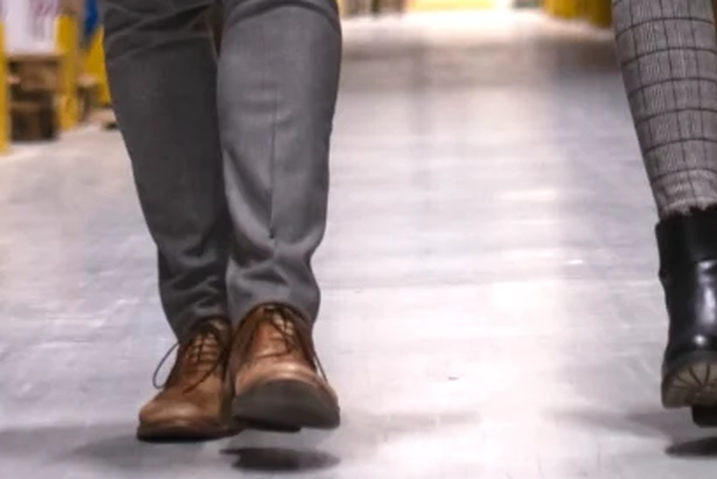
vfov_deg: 5.9
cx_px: 470
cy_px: -924
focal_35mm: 219
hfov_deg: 9.4
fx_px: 4363
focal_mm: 35
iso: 640
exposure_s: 1/250
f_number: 1.4
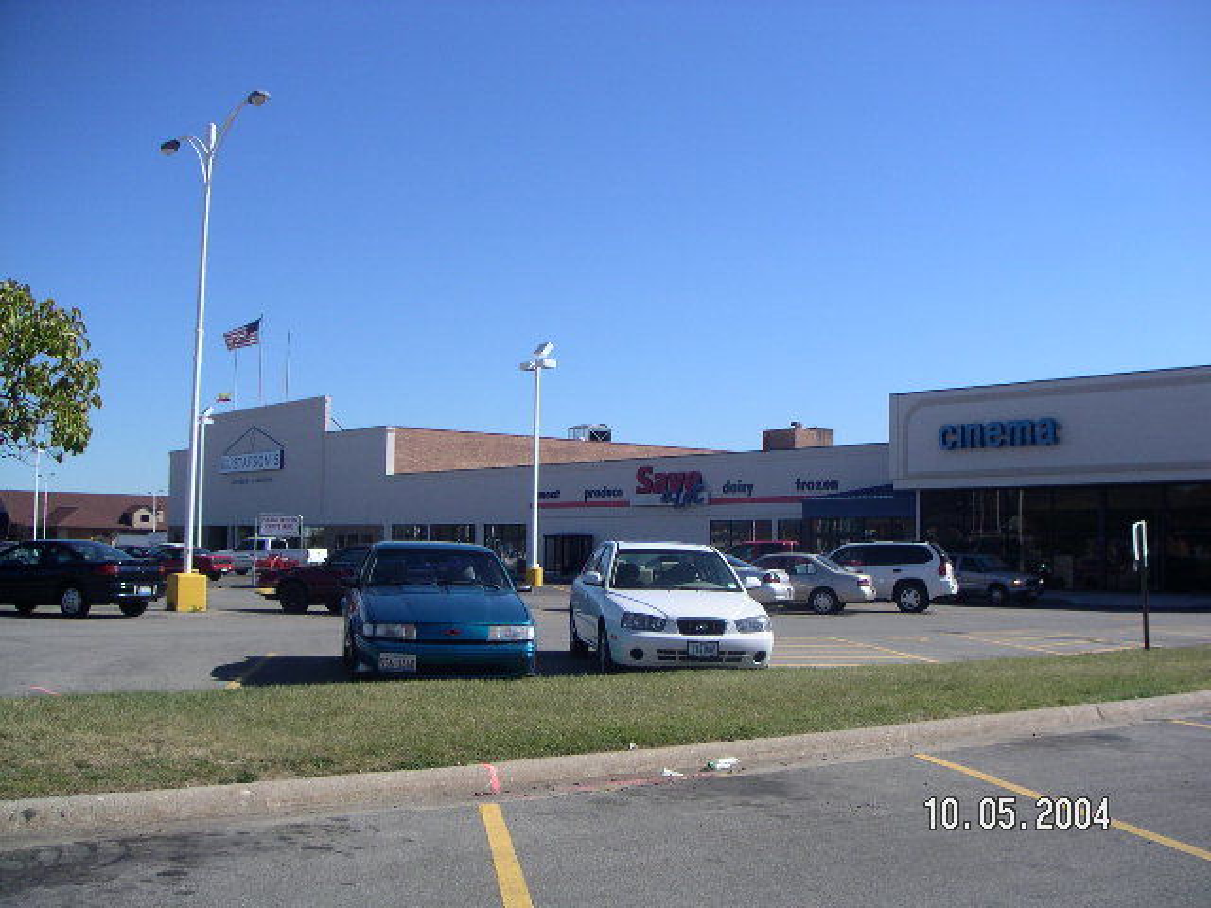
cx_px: 606
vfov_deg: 37.7
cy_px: 454
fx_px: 1329
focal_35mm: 38
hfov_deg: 49.0
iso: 50
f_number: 6.6
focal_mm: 6
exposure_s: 1/190
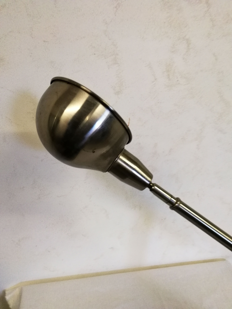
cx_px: 116
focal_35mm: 24
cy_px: 154
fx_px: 214
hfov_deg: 56.8
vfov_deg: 71.6
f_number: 2.2
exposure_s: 1/100
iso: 125
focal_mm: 2.38
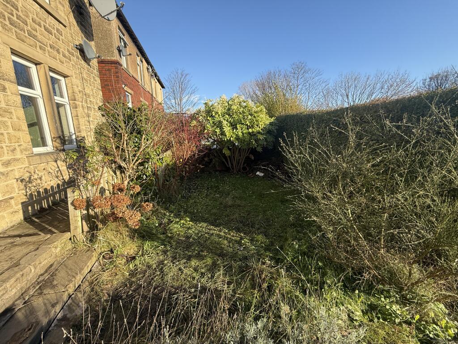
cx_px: 229
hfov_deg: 102.1
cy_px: 172
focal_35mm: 14
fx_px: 185
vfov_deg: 85.7
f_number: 2.2
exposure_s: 1/448
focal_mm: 2.22
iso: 64
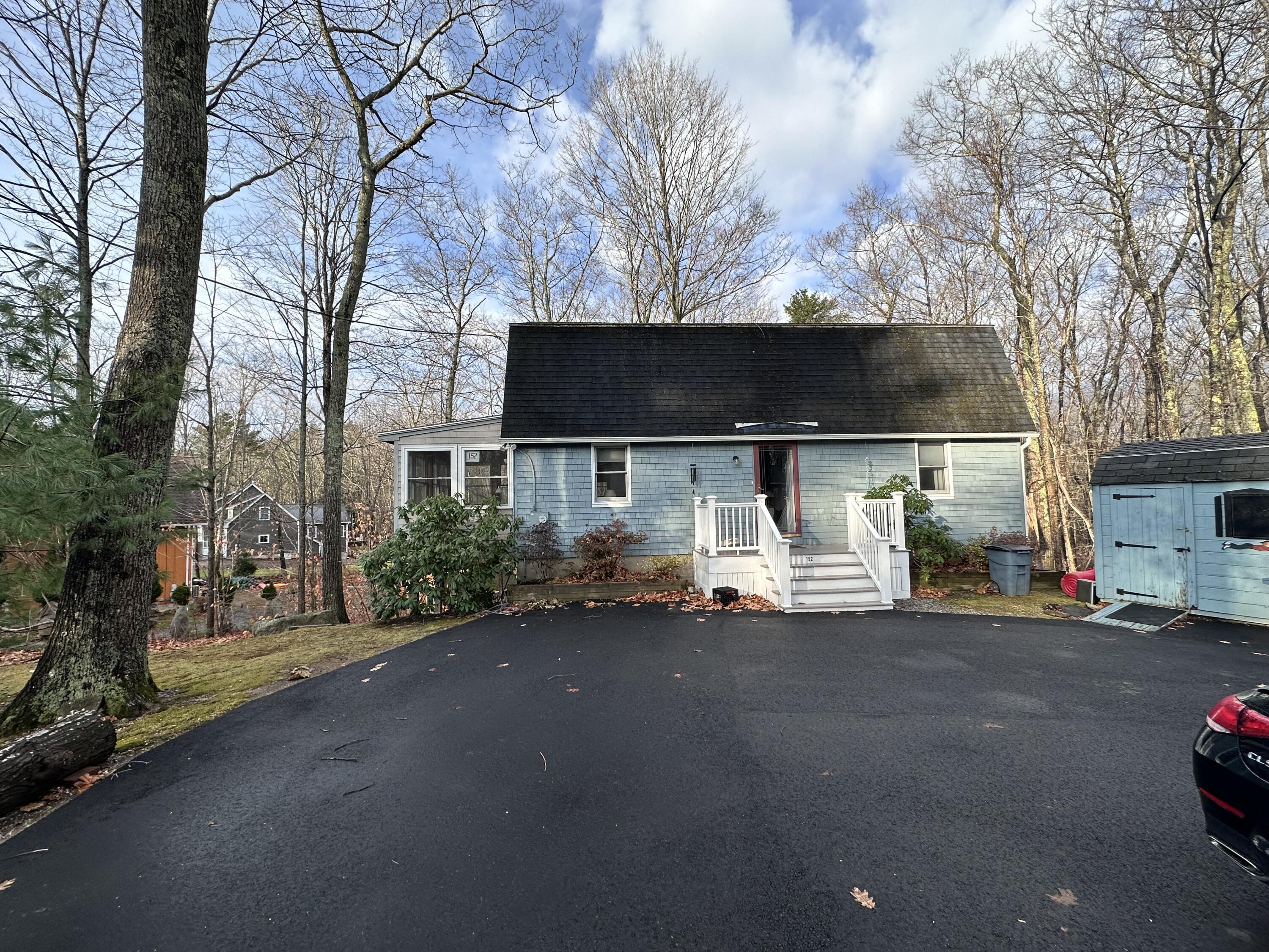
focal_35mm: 14
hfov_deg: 102.1
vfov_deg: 85.7
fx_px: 513
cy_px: 476
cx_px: 634
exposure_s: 1/590
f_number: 2.2
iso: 40
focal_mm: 2.22
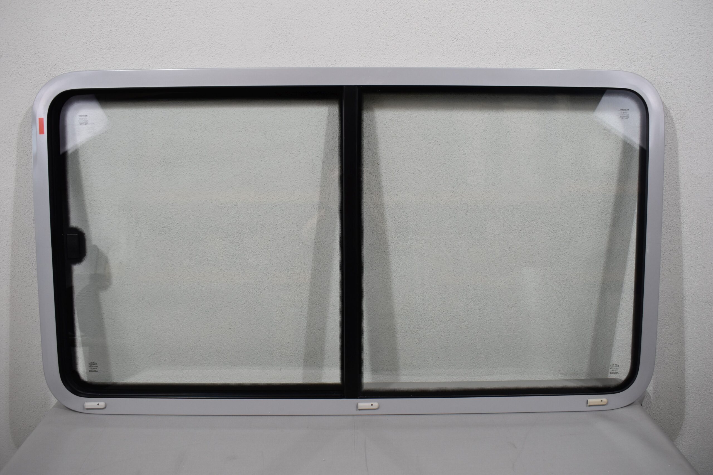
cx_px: 356
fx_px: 594
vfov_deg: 43.6
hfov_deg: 61.9
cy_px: 238
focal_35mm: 30
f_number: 5.6
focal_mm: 20
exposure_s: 1/125
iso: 400
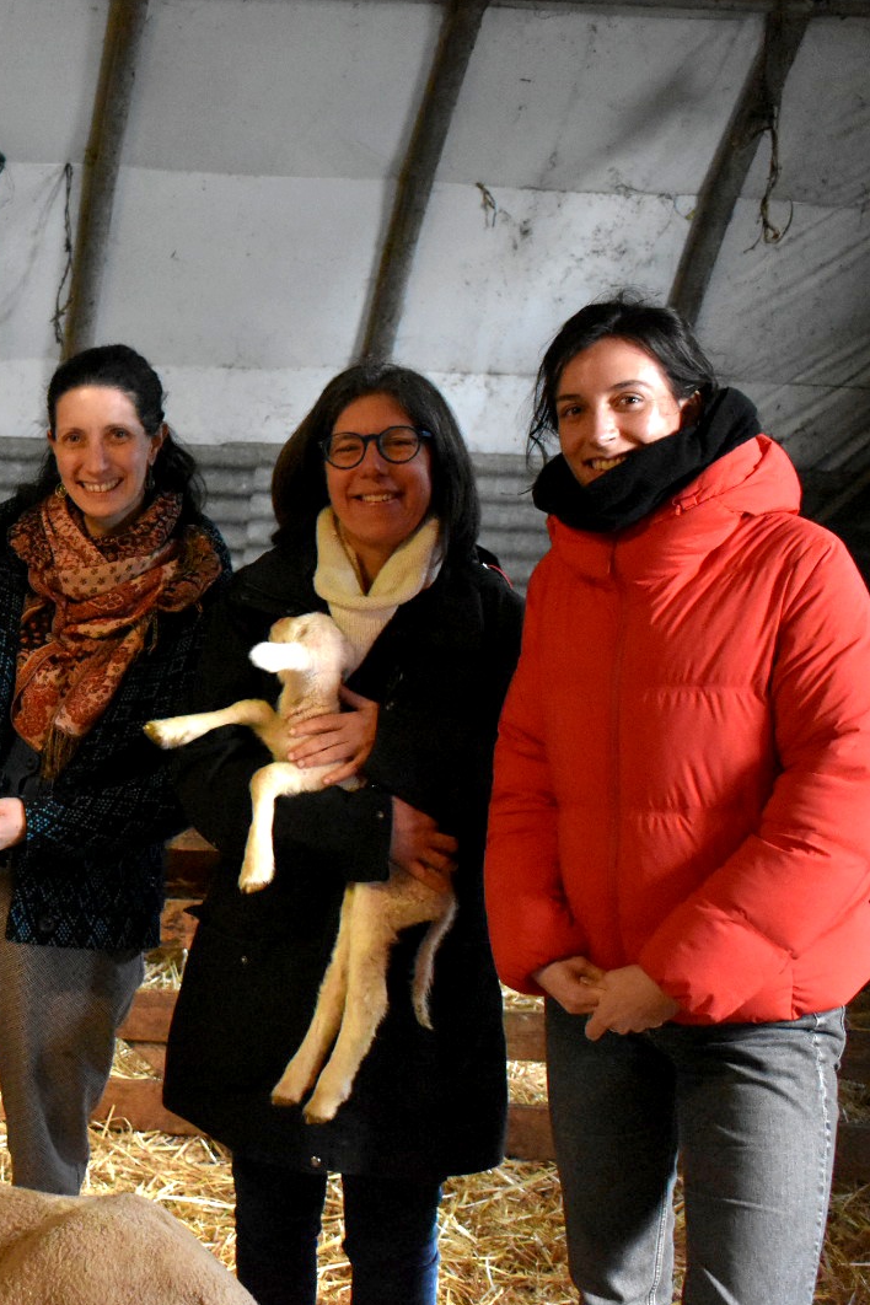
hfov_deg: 20.9
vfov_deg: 32.5
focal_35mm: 62
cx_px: -100
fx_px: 2239
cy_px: 646
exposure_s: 1/125
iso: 5000
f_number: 4
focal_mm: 27
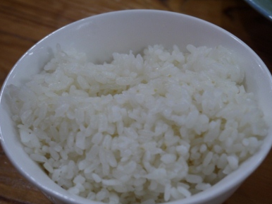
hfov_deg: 27.0
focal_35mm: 72
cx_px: 138
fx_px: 565
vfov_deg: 20.4
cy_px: 109
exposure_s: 1/60
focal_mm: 31
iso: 640
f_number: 5.5
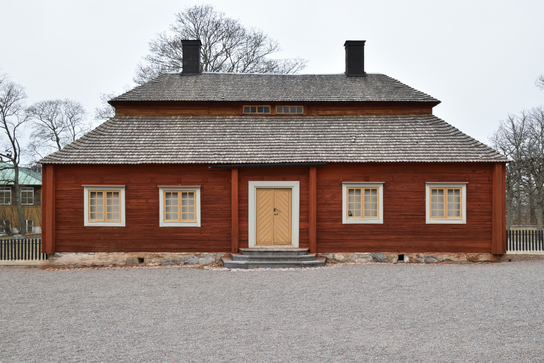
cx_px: 272
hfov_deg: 53.1
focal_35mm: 36
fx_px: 544
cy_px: 182
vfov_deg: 36.9
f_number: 16
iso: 400
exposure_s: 1/100
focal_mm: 24
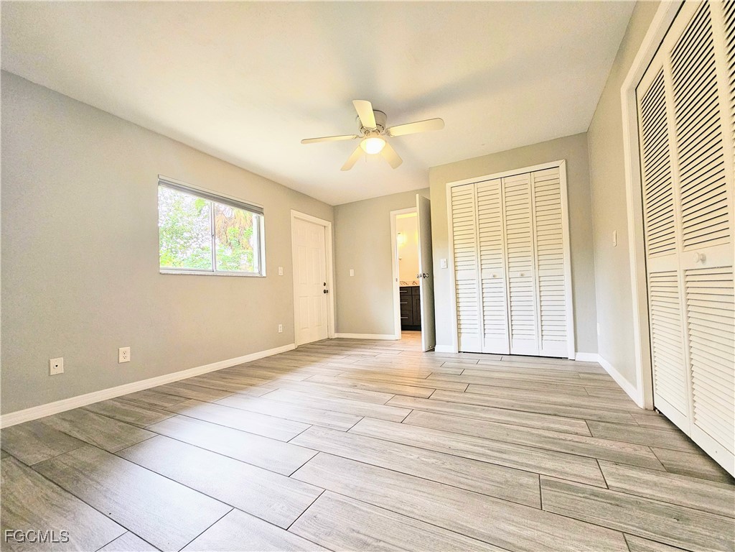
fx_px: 276
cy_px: 276
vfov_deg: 89.9
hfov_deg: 106.2
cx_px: 368
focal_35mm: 13
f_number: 2.2
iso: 320
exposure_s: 1/60
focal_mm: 2.2
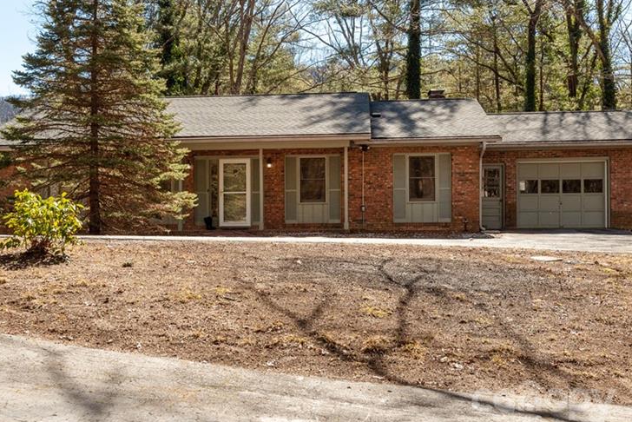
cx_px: 271
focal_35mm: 45
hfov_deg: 43.5
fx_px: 790
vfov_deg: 29.7
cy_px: 144
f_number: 8
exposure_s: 1/640
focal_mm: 32
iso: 200
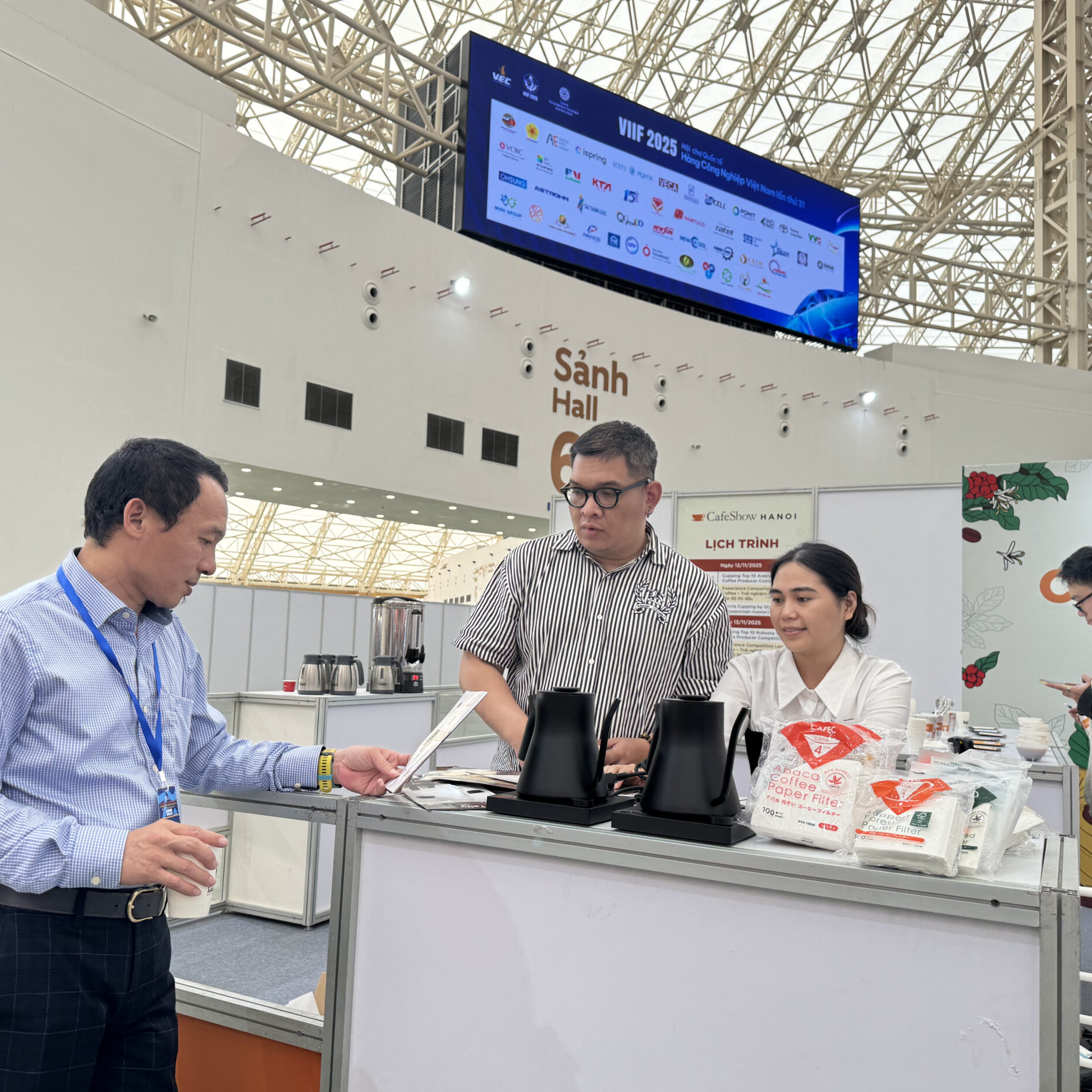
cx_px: 496
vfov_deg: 55.6
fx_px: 1035
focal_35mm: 29
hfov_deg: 55.5
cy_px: 553
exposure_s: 1/100
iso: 50
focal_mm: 6.76
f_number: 1.78
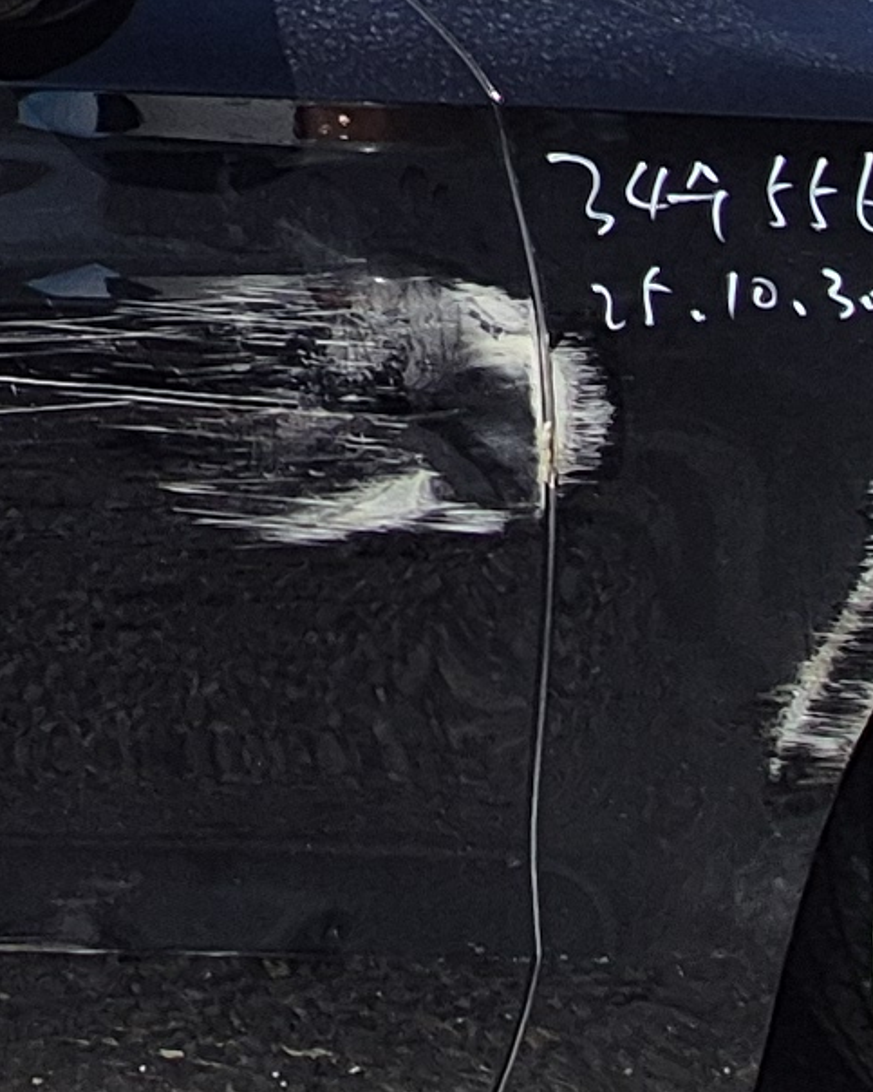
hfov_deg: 14.6
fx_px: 2714
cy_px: -736
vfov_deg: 18.8
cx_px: -943
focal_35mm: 84
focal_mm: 2.2
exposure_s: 1/2048
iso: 50
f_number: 2.2
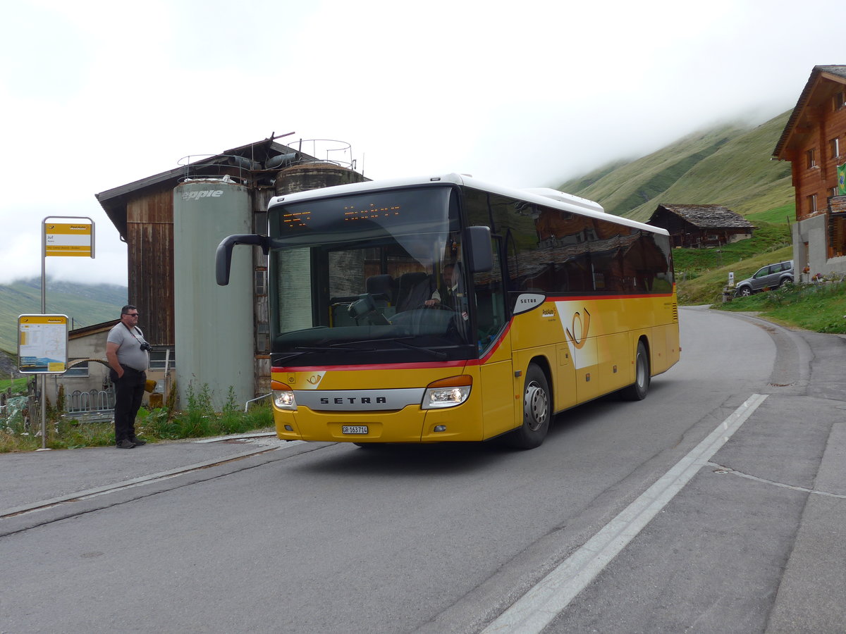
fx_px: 953
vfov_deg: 36.8
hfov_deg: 47.9
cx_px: 423
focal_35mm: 39
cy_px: 317
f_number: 2.8
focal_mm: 8
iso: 80
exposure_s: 1/800
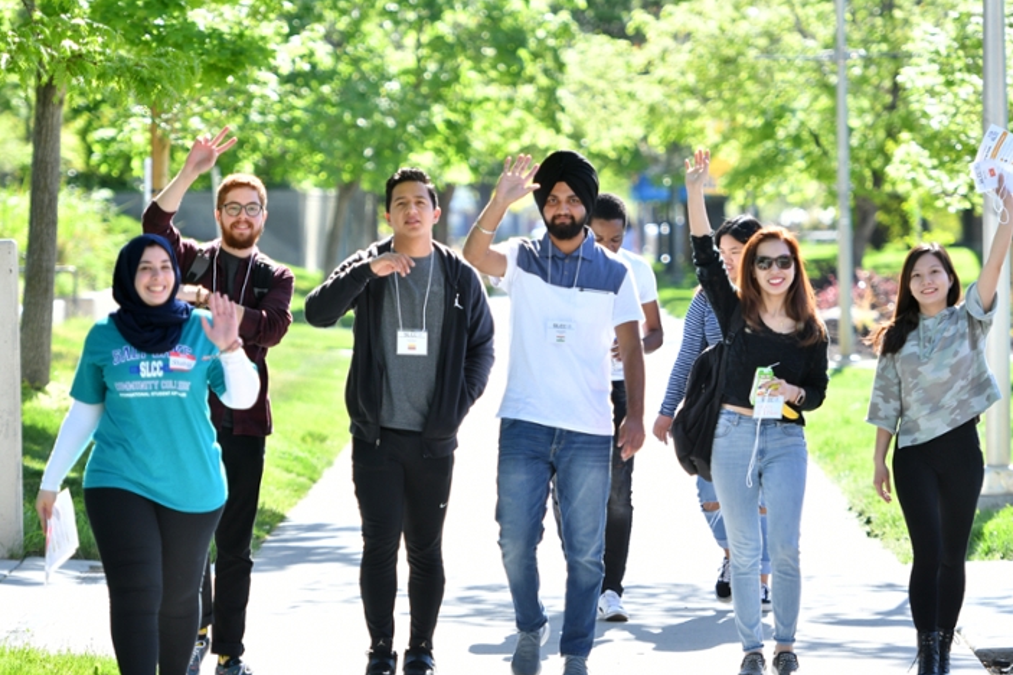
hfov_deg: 9.3
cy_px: 364
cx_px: 513
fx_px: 6244
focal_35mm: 222
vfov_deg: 6.2
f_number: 6.3
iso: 250
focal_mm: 130
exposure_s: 1/800
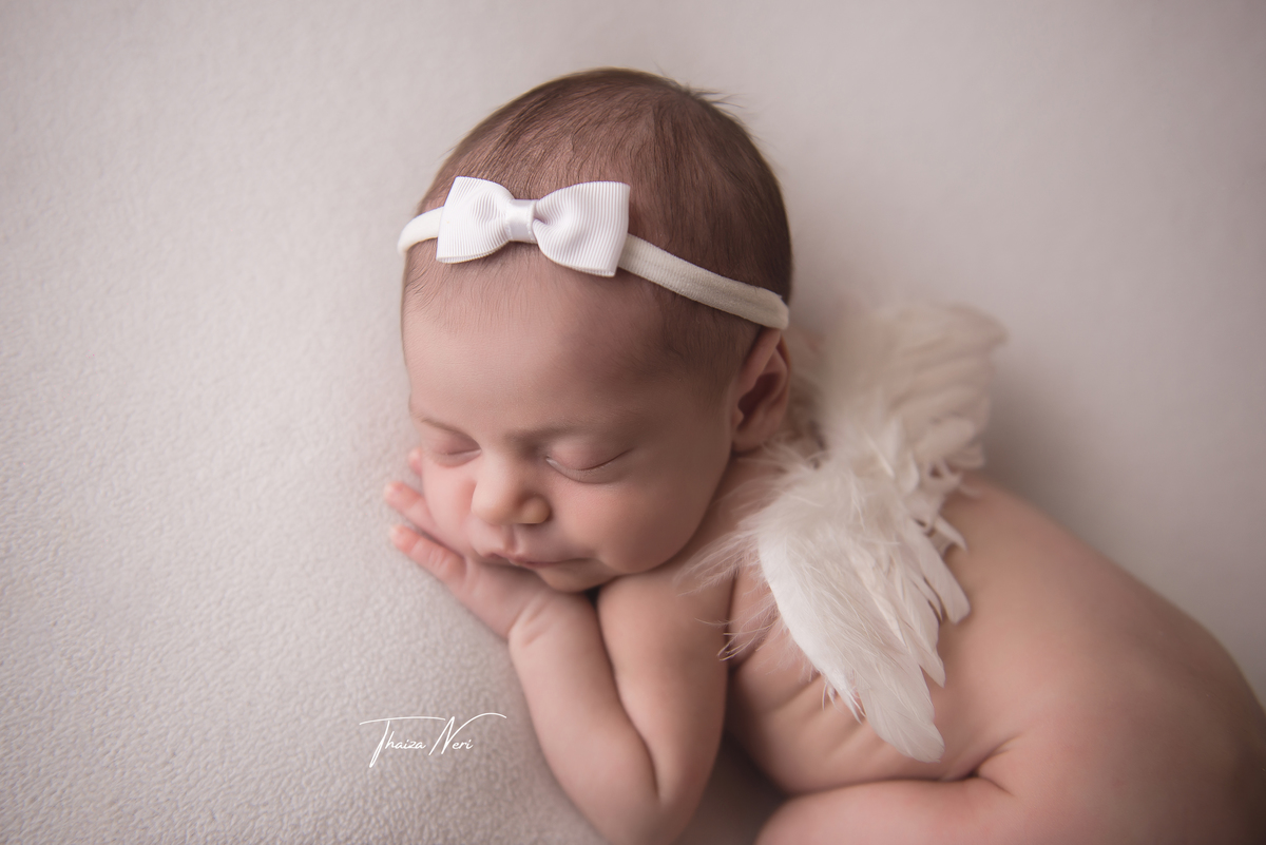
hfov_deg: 50.7
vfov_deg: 35.1
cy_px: 422
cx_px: 633
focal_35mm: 38
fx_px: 1337
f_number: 2.8
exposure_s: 1/160
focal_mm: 38
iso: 125
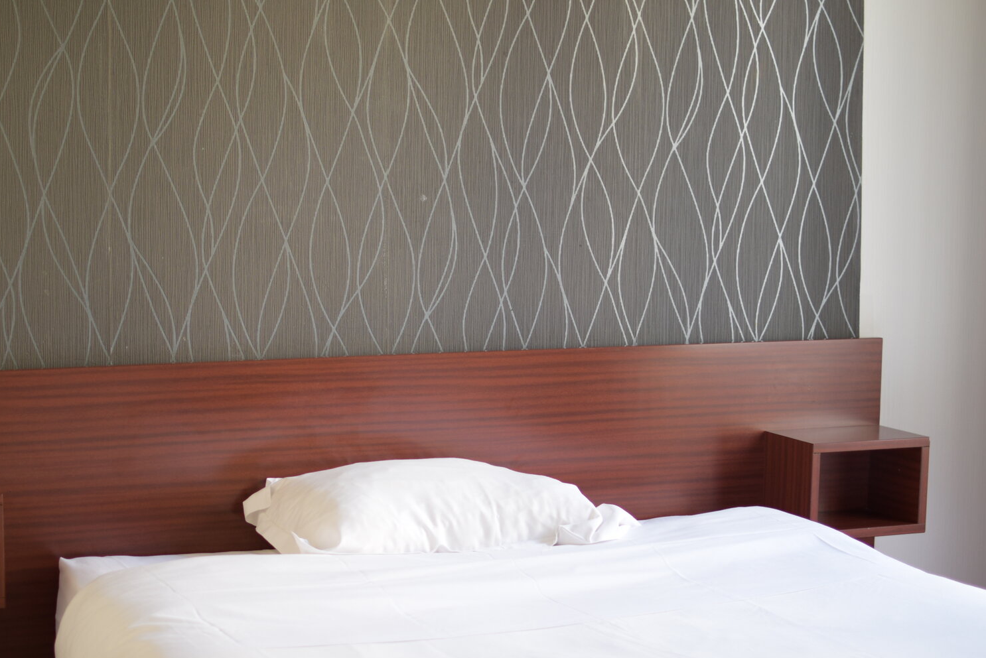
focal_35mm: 71
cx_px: 388
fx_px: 1936
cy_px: 416
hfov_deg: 28.5
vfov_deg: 19.3
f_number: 1.8
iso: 200
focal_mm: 35
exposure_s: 1/100
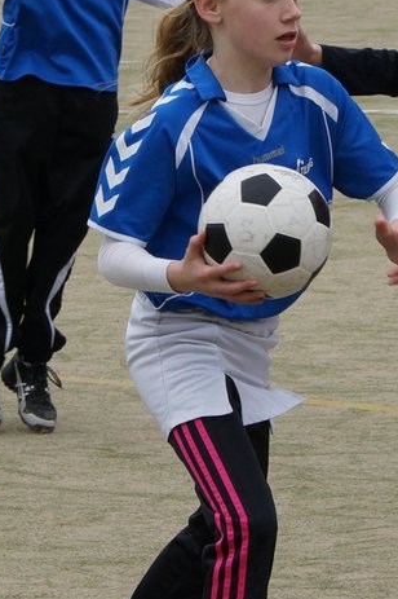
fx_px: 2757
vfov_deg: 12.4
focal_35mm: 166
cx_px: 342
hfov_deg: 8.2
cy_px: 173
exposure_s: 1/500
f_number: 9
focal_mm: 50
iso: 400
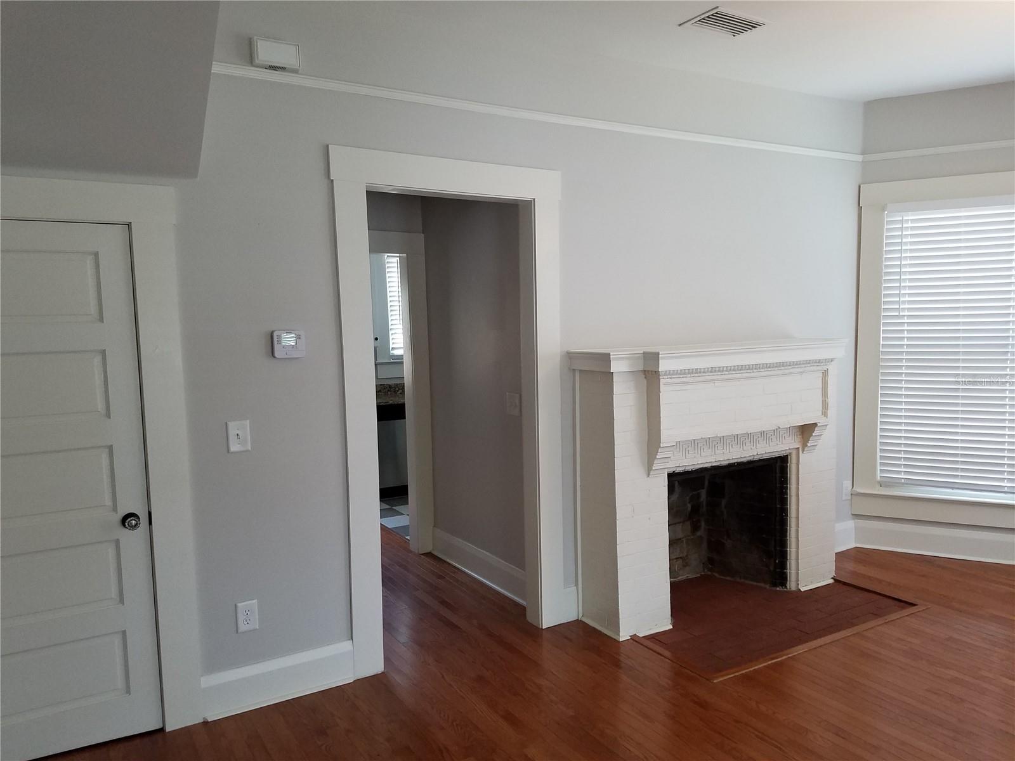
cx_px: 508
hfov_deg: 67.3
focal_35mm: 26
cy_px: 380
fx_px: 762
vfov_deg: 53.1
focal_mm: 4.2
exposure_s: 1/60
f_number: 1.7
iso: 160
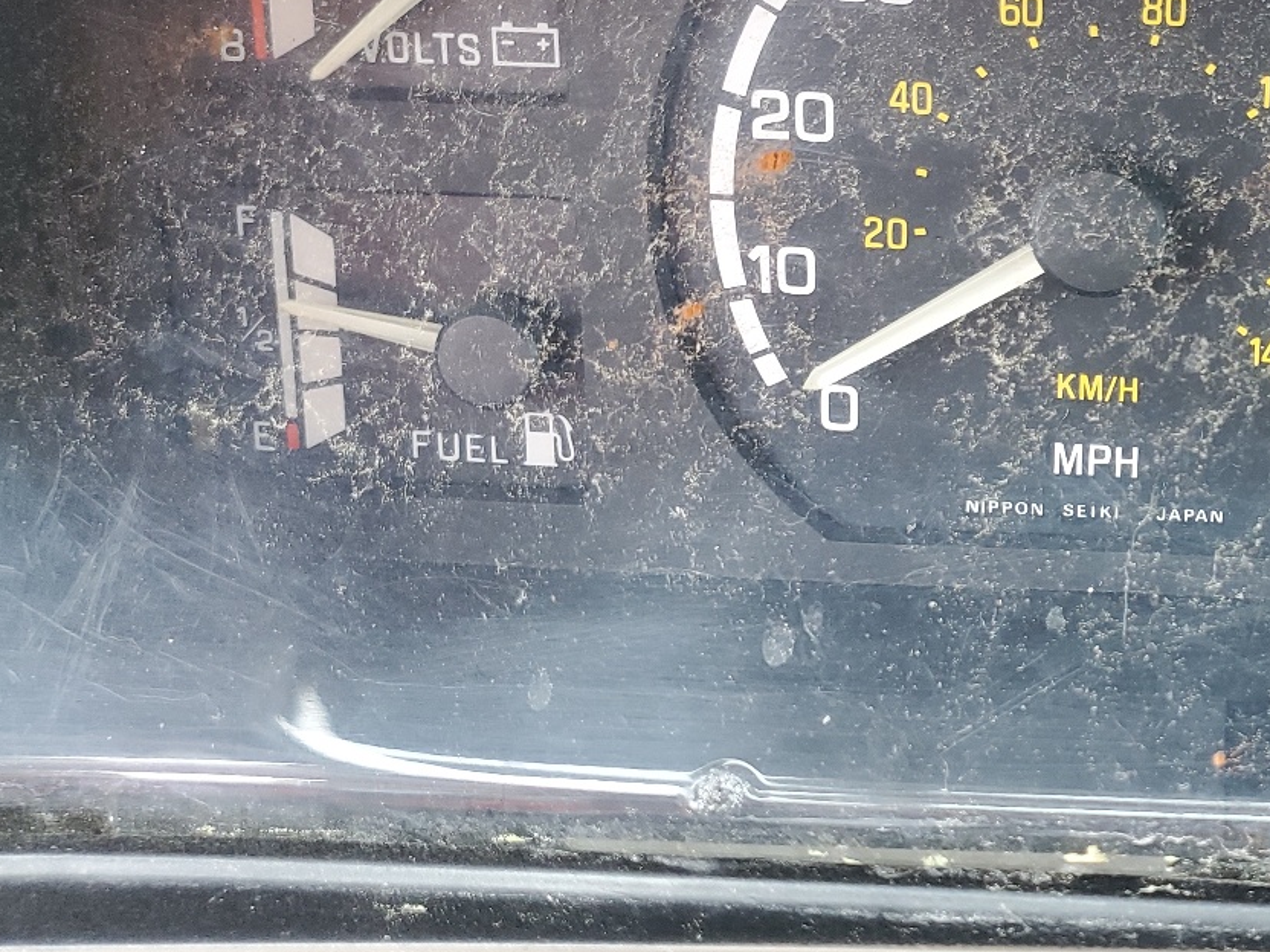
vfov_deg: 29.0
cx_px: 1162
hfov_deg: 35.7
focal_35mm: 50
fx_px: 1834
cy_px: 342
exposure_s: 1/60.2
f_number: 1.5
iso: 94
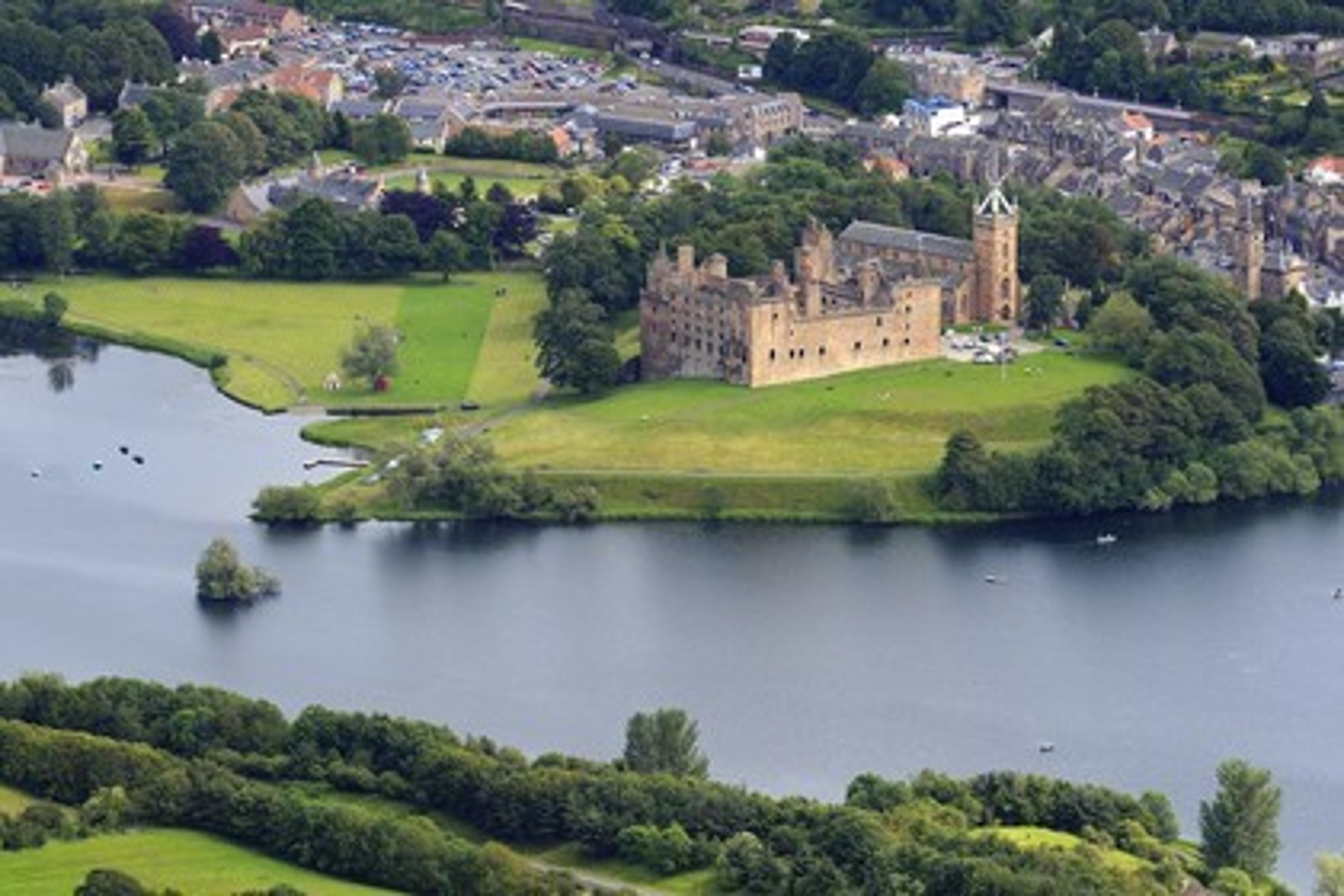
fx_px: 7466
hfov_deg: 10.3
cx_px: 672
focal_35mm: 200
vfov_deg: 6.9
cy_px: 448
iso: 400
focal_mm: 200
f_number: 7.1
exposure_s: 1/800
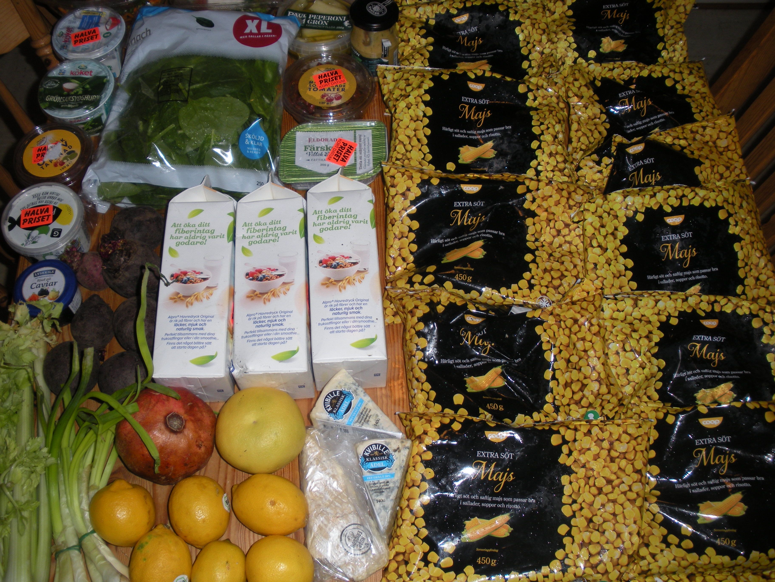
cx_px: 388
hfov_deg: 51.4
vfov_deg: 39.7
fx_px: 806
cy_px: 291
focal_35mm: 36
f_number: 3.5
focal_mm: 6.3
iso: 64
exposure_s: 1/60
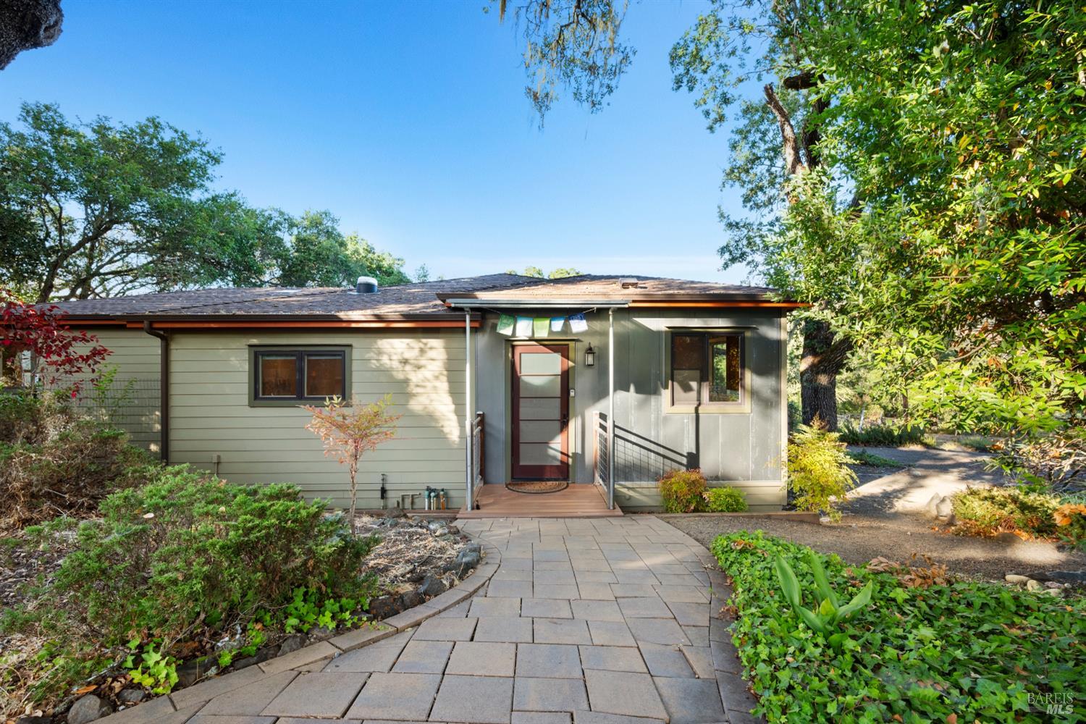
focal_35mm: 14
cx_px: 543
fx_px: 422
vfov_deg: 81.2
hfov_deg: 104.3
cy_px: 362
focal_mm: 14
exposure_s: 1/20
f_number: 8
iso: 100
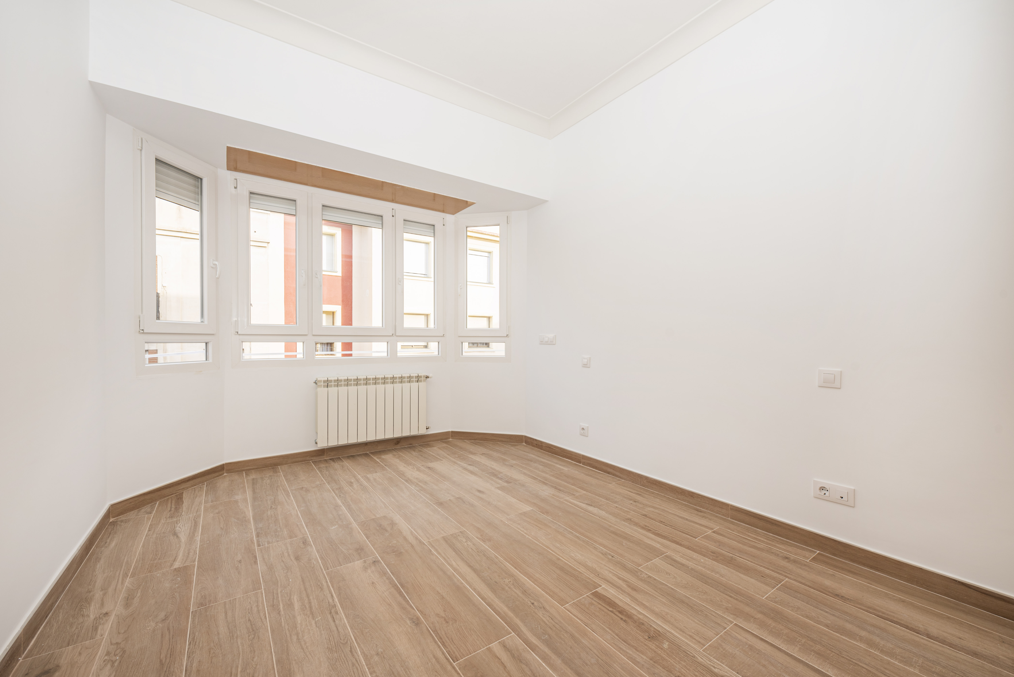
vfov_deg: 64.6
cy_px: 338
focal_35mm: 19
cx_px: 507
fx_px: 535
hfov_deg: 86.9
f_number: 8
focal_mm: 19
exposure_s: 1/30
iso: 100
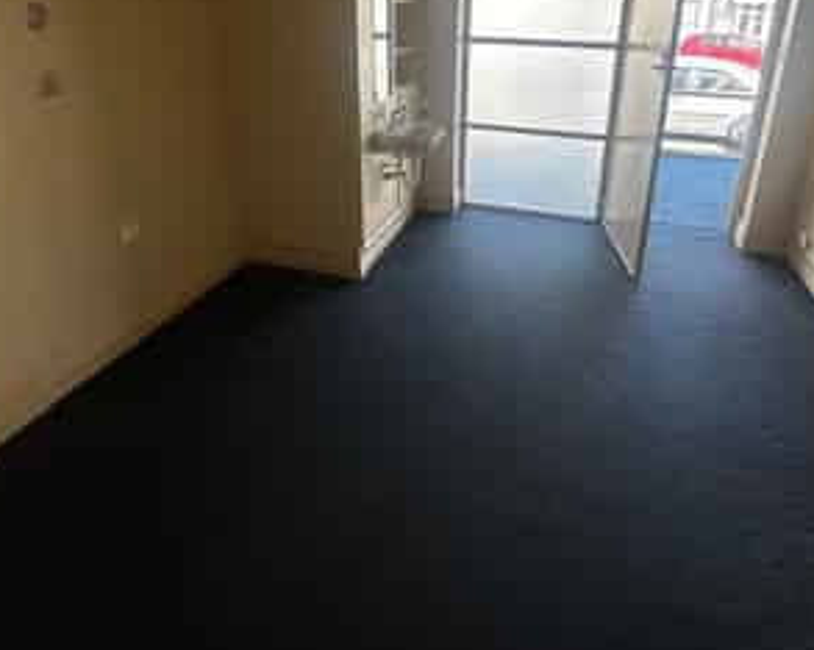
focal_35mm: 23
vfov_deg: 58.4
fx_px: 554
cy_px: 182
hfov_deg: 72.6
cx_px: 424
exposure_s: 1/101
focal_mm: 2.22
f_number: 2.2
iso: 40
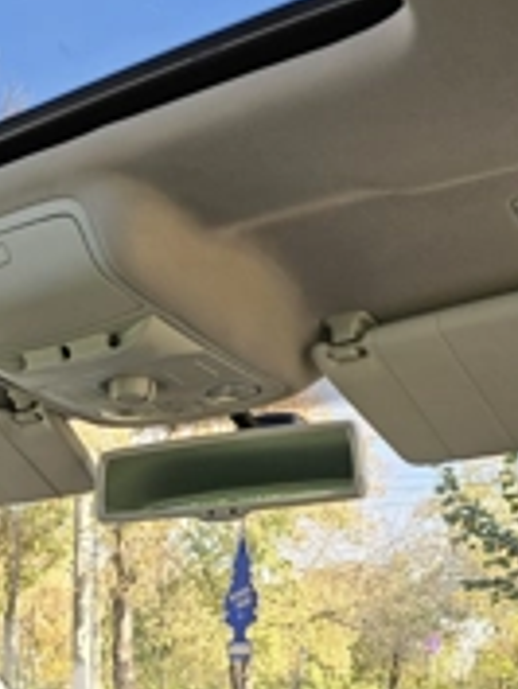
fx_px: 1036
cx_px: 35
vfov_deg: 32.3
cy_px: 763
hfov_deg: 26.9
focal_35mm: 52
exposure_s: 1/182
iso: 64
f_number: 1.7
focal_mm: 6.3
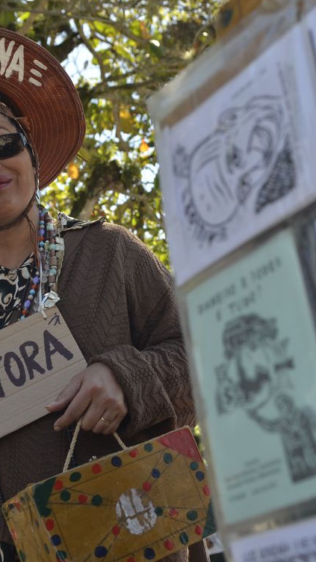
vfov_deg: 33.8
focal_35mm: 62
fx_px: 923
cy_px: 279
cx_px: 219
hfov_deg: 19.4
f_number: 4
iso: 100
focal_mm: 26
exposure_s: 1/250
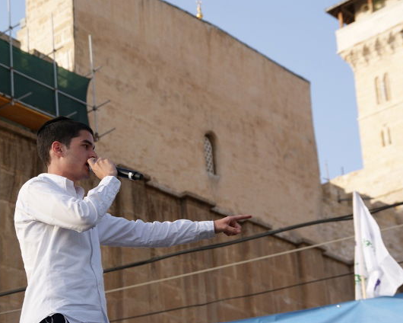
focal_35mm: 94
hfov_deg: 20.5
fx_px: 1116
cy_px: 162
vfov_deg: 16.4
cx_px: 171
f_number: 6.3
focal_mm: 55
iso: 100
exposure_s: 1/160
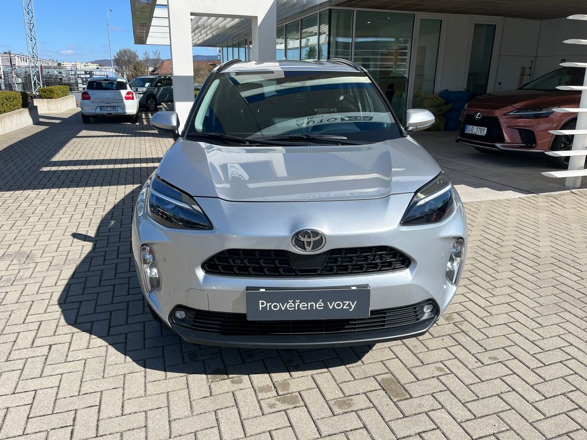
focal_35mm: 26
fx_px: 441
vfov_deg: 53.1
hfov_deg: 67.3
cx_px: 294
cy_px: 220
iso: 50
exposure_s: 1/3135
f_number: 1.6
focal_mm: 5.1
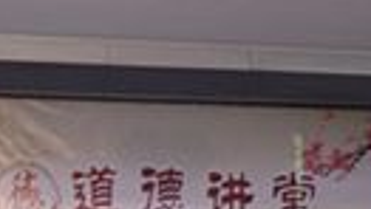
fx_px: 1300
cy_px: 325
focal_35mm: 132
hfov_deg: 16.1
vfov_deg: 9.0
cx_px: 289
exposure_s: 1/20
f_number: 4
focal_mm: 22
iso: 400
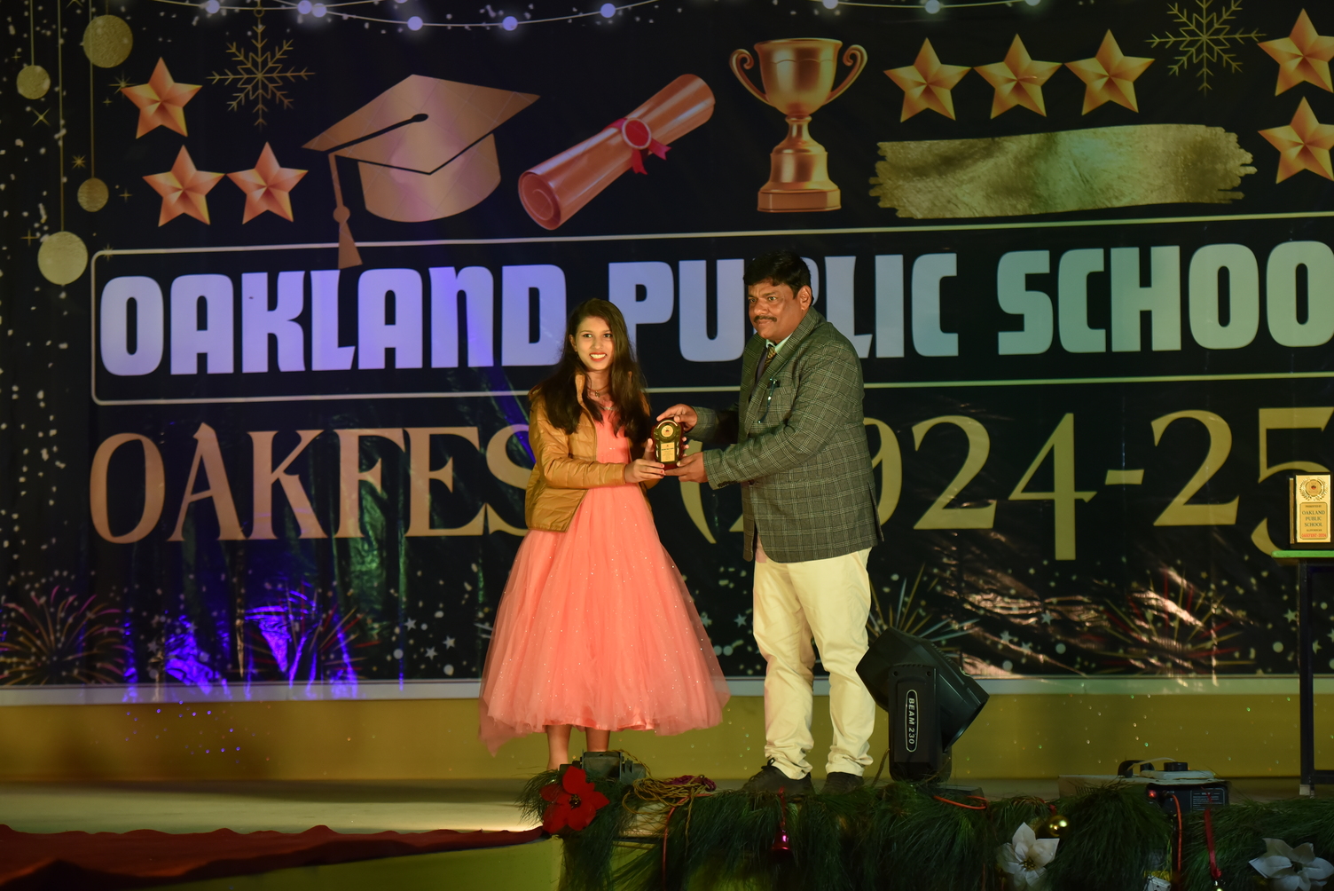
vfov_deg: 12.5
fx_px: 4077
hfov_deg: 18.6
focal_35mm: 110
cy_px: 446
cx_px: 667
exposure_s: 1/400
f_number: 2.8
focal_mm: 110
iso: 1600
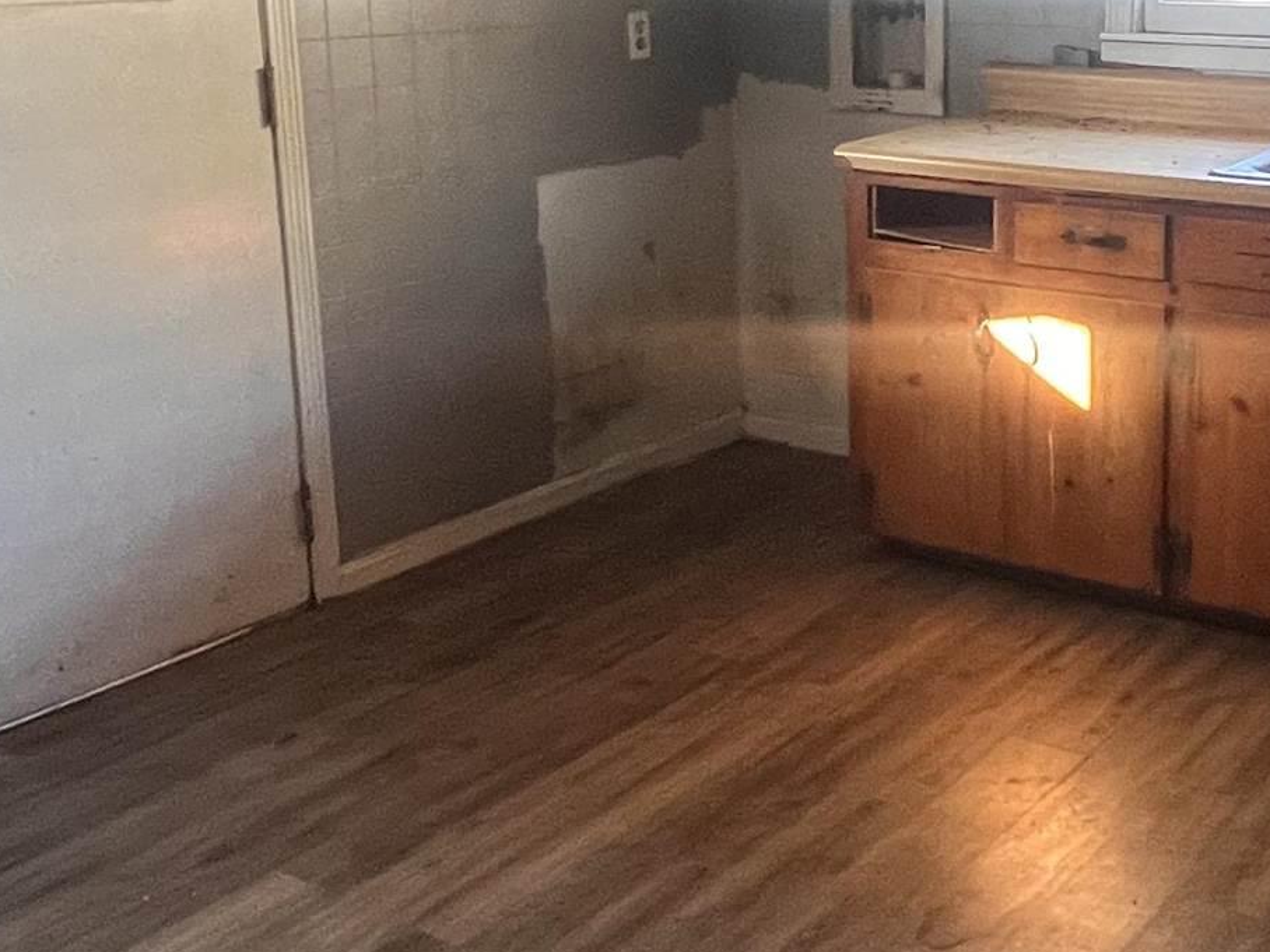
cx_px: 1013
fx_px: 1614
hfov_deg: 41.2
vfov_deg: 32.5
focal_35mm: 44
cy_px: 289
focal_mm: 1.57
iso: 400
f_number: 1.8
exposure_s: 1/60
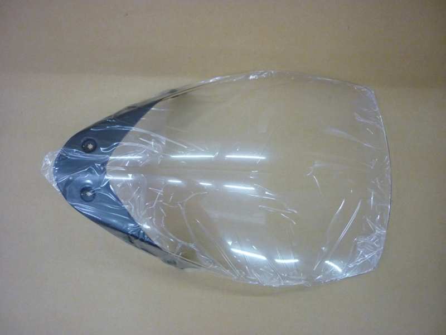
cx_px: 223
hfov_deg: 55.4
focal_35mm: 33
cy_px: 168
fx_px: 425
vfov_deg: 42.9
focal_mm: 5.5
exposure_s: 1/25
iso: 400
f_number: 2.8
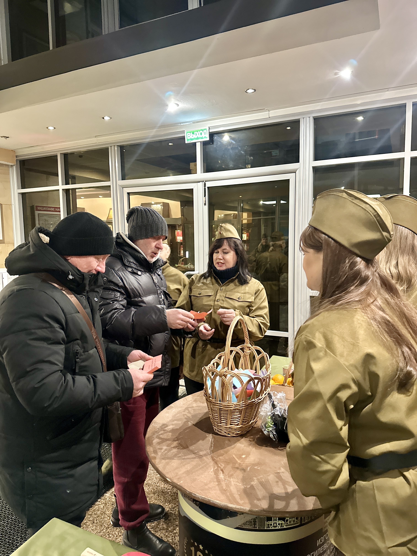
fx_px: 385
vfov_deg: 71.6
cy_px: 278
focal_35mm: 24
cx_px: 208
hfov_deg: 56.8
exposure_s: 1/33
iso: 800
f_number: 1.78
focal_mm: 6.86
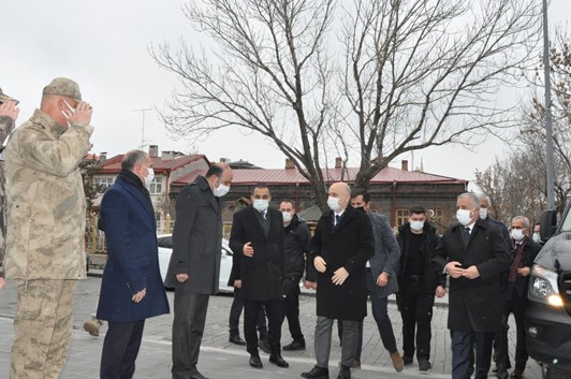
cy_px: 204
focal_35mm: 33
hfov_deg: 57.2
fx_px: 523
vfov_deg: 39.8
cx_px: 254
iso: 1600
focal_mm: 18
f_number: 13
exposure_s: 1/200
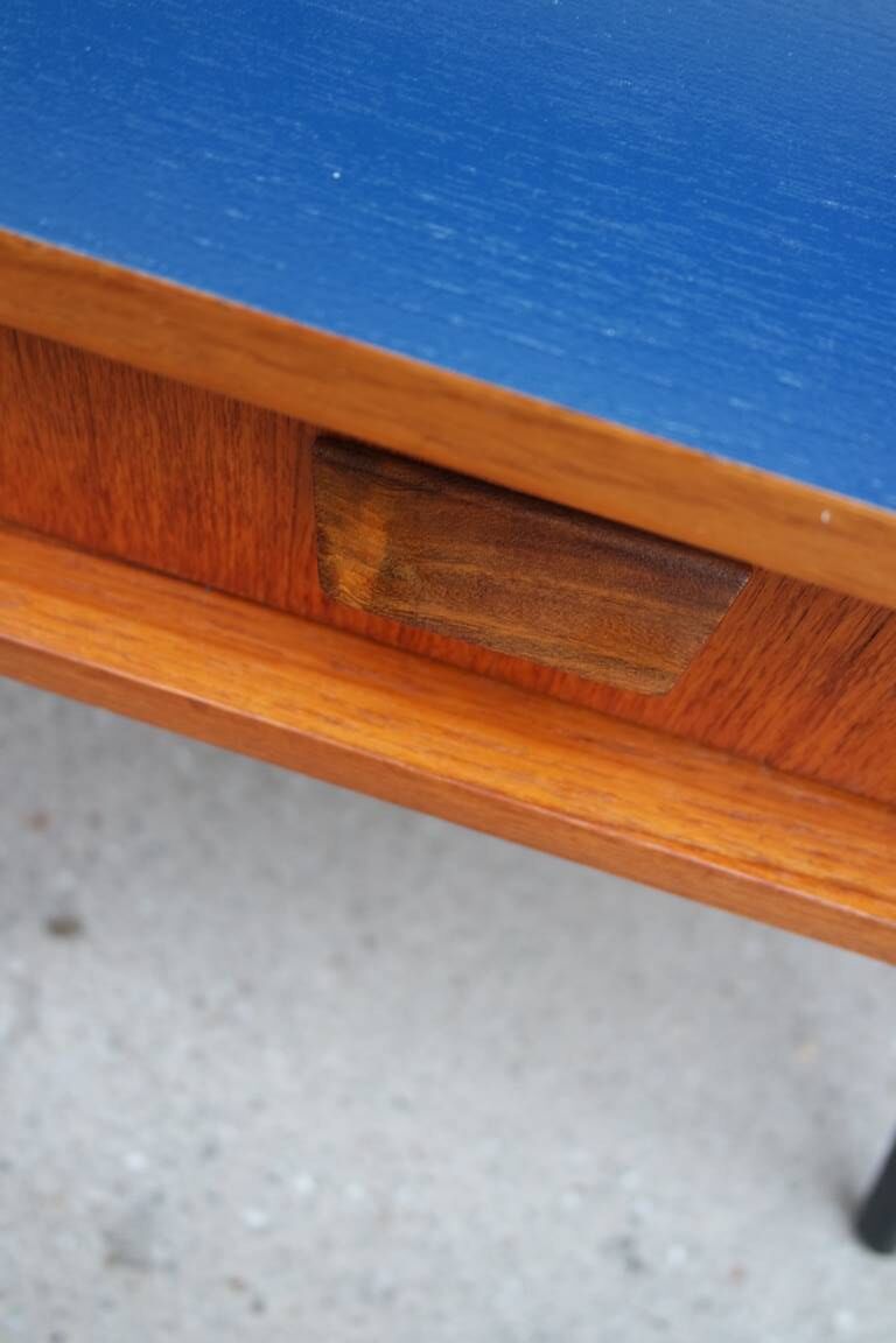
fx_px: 1232
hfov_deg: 40.0
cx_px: 448
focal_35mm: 33
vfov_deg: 57.2
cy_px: 672
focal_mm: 22
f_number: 3.5
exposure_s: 1/40
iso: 400
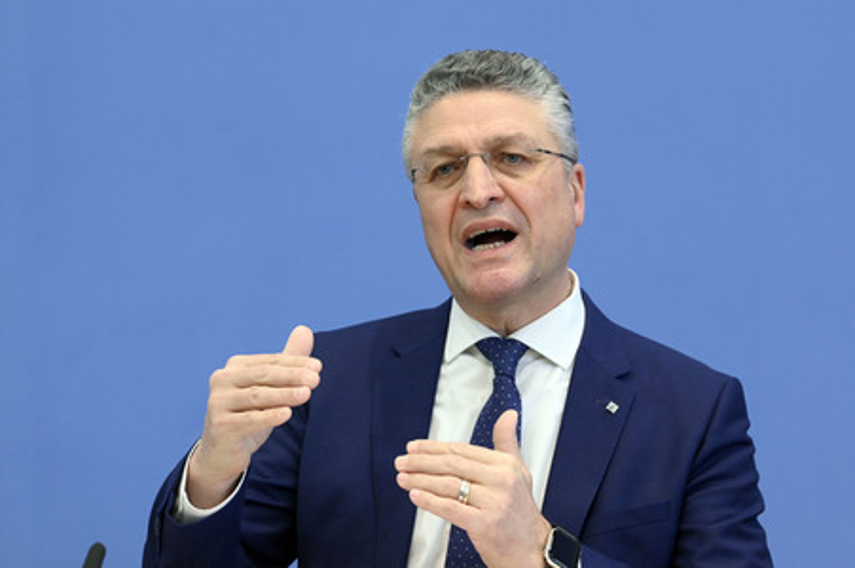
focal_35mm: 92
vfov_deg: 14.8
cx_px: 428
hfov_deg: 22.2
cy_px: 284
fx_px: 2183
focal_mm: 92
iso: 3200
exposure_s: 1/640
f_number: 5
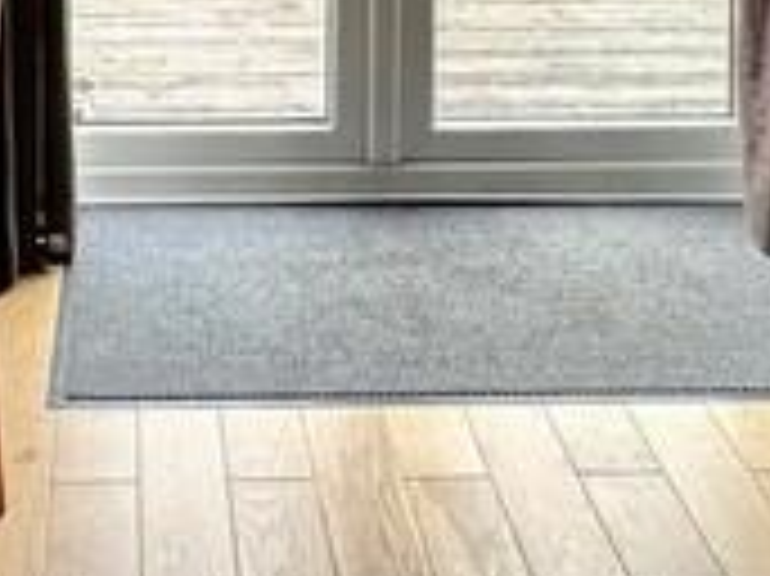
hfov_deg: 23.1
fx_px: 1867
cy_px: -400
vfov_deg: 15.5
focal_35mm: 84
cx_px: 203
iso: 80
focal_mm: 2.22
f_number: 2.2
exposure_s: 1/99
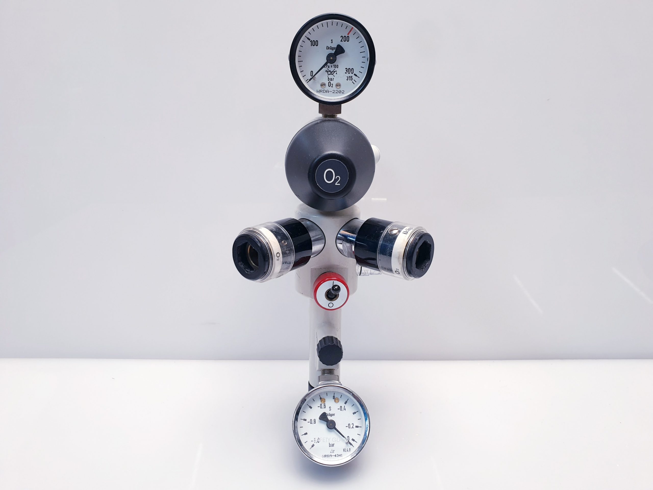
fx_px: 490
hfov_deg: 67.3
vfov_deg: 53.1
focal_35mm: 26
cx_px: 326
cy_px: 245
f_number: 2.4
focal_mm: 4.3
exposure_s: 1/50
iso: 64
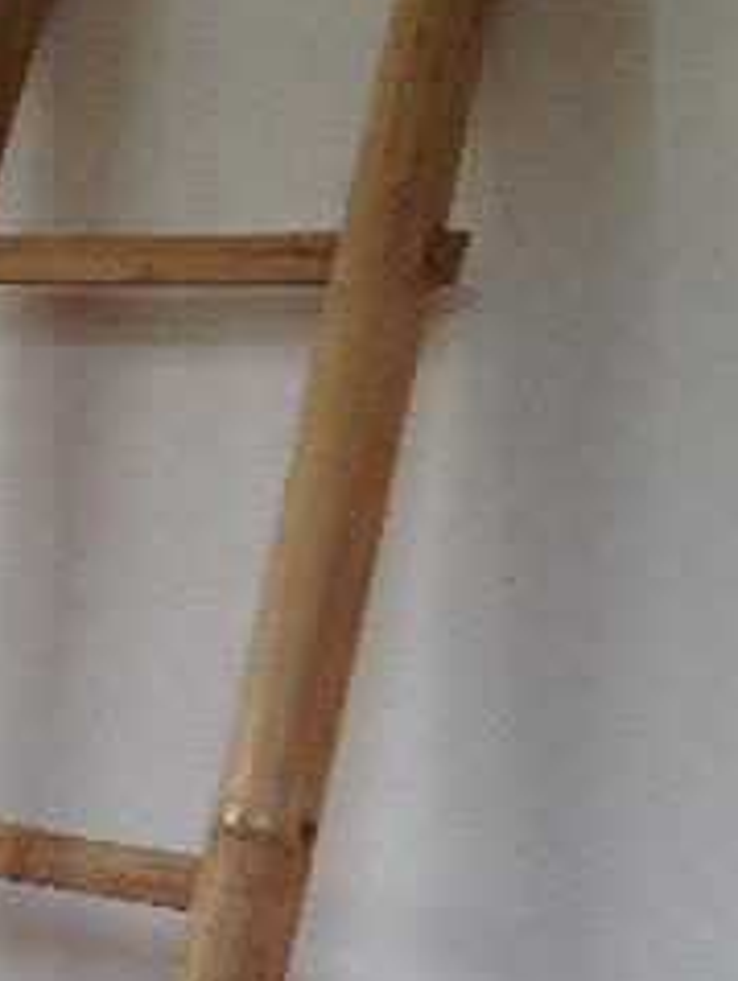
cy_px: 1006
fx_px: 2667
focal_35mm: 94
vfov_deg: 20.1
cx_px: -111
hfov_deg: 15.3
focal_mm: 4.28
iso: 50
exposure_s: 1/249
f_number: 2.4
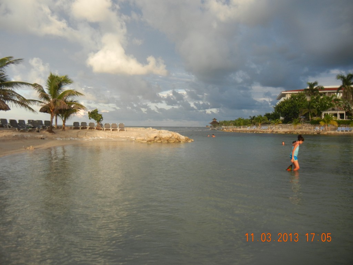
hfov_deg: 60.0
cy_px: 132
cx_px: 176
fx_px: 306
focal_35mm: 30
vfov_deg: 46.8
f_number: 3.5
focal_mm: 5.4
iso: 160
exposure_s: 1/298
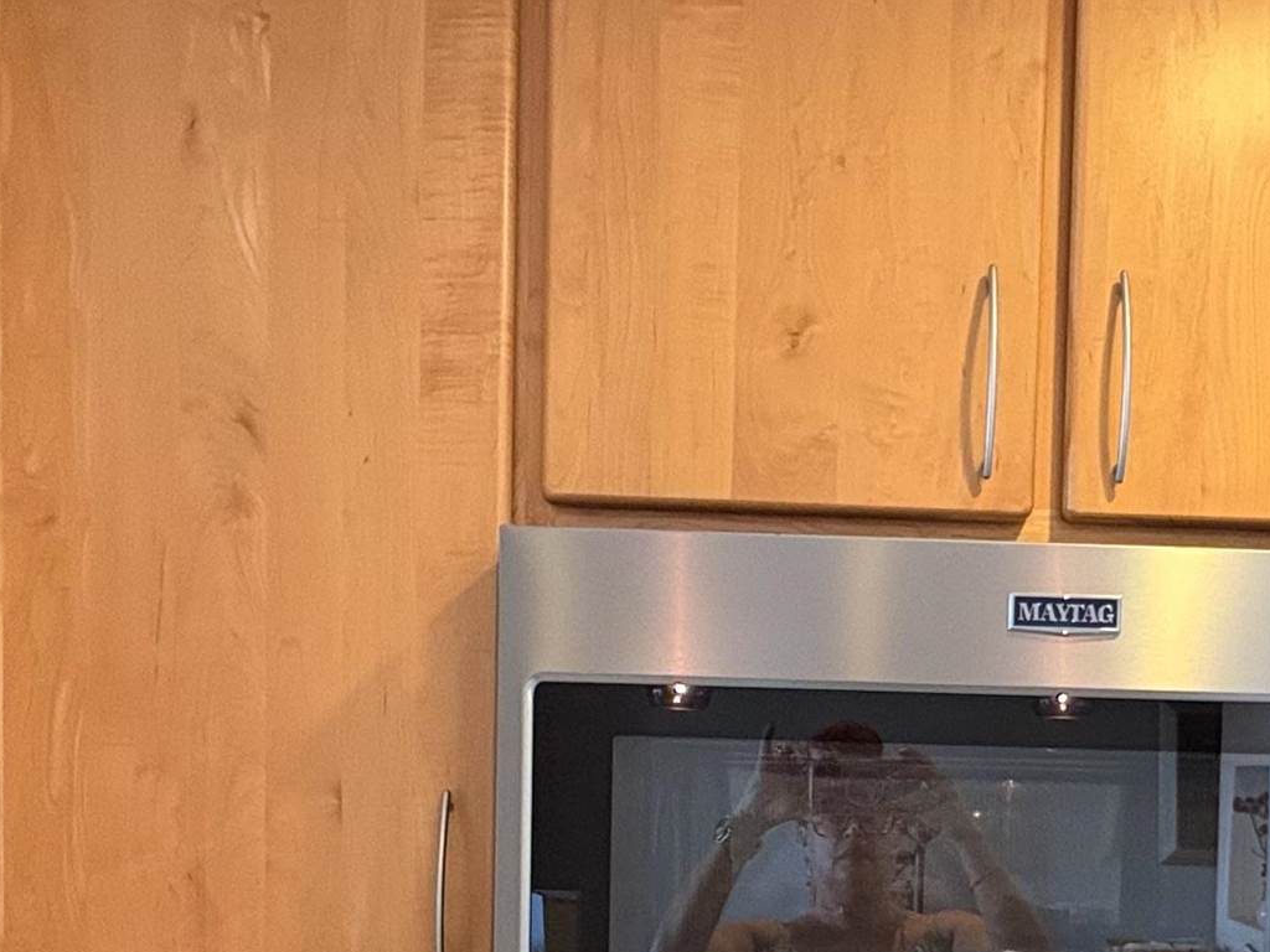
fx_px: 1541
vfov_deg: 32.7
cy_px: 852
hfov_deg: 44.0
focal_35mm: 42
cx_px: 877
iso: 400
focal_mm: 2.22
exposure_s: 1/60
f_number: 2.2
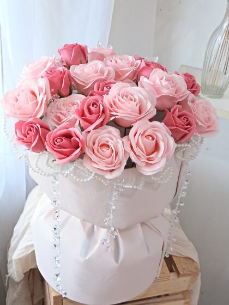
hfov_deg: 30.3
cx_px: 114
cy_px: 152
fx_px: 423
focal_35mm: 48
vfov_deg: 39.7
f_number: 3.5
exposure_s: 1/60
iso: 702
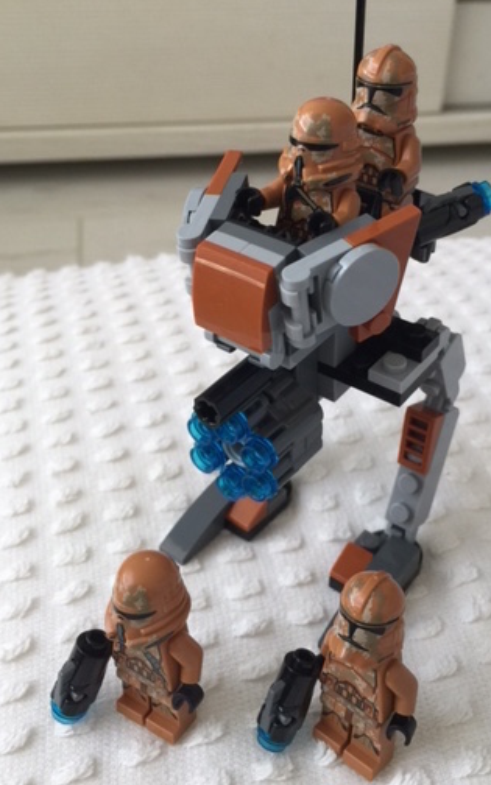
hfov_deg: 32.5
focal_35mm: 39
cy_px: 338
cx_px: 323
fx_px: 835
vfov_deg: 50.2
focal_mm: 4.15
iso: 40
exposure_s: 1/30
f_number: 2.2
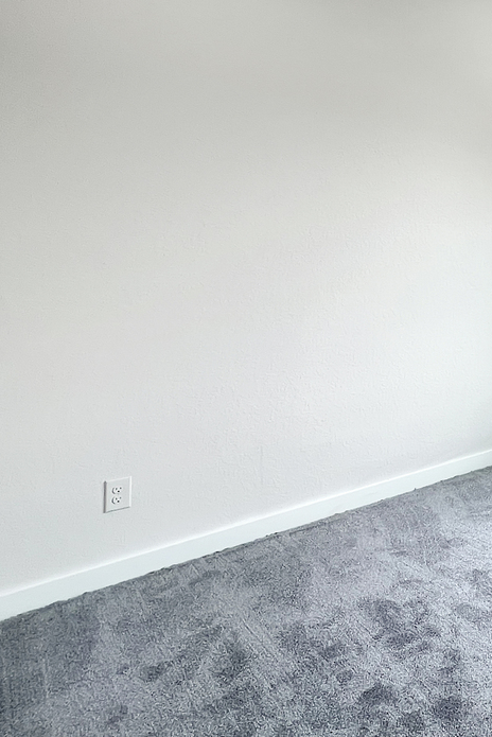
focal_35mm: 28
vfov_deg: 64.6
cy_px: 283
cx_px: 643
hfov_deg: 33.5
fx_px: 573
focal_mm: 1.57
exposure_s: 1/120
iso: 32
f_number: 1.8
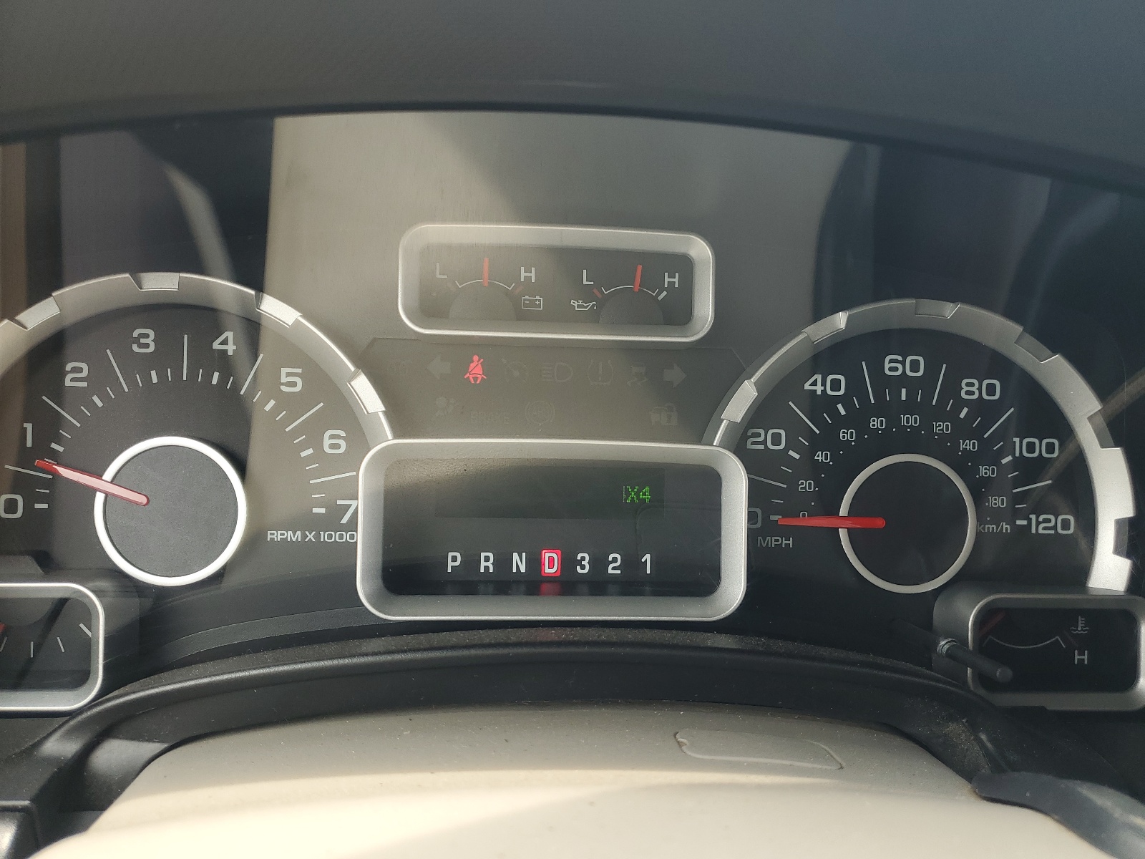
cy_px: 430
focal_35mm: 26
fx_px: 860
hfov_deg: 67.3
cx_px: 572
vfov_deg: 53.1
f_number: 1.5
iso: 50
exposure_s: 1/208
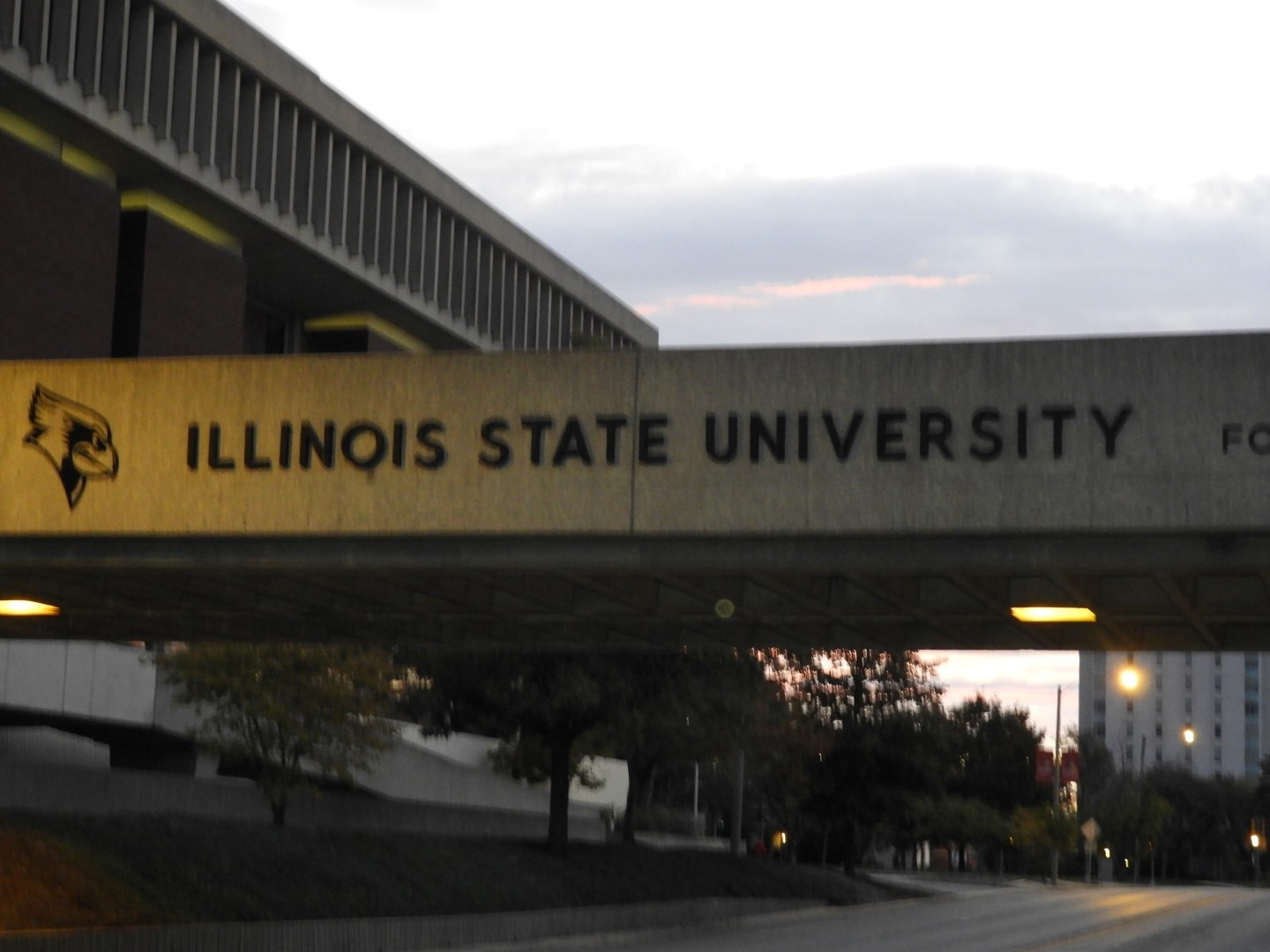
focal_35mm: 70
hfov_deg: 27.8
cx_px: 635
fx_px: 2568
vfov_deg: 21.0
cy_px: 476
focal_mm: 12.5
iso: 720
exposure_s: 1/30
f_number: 4.5
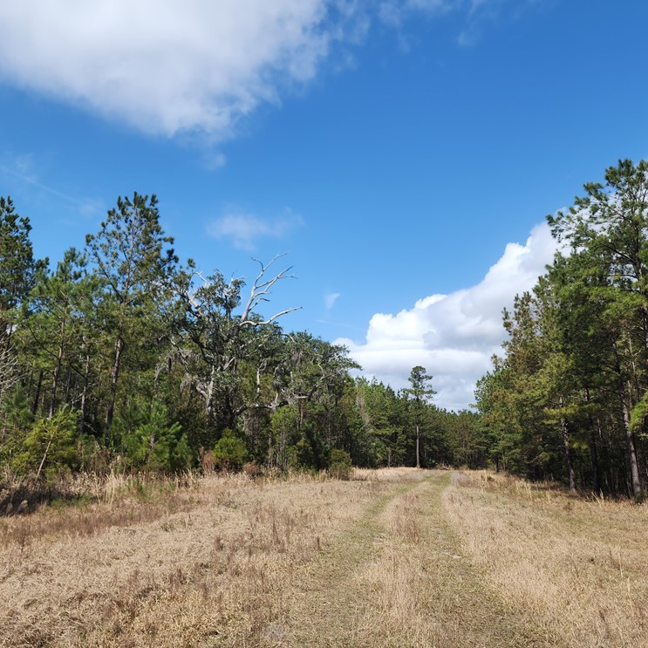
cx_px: 257
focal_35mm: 28
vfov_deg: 57.3
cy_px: 324
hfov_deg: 56.8
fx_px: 593
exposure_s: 1/876
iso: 12
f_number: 1.8
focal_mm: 6.4
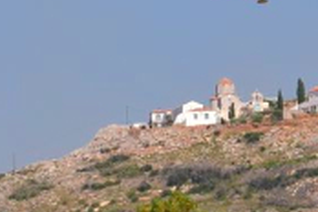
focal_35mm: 1001
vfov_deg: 1.4
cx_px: 154
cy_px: 48
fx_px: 8844
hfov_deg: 2.1
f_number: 11
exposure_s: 1/500
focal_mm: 145
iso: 250
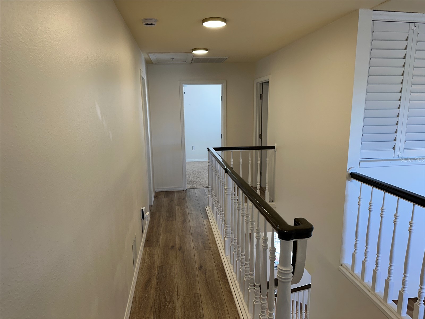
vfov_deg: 56.8
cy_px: 160
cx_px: 212
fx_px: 295
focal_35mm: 24
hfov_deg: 71.6
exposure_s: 1/129
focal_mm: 6.86
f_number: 1.78
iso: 100
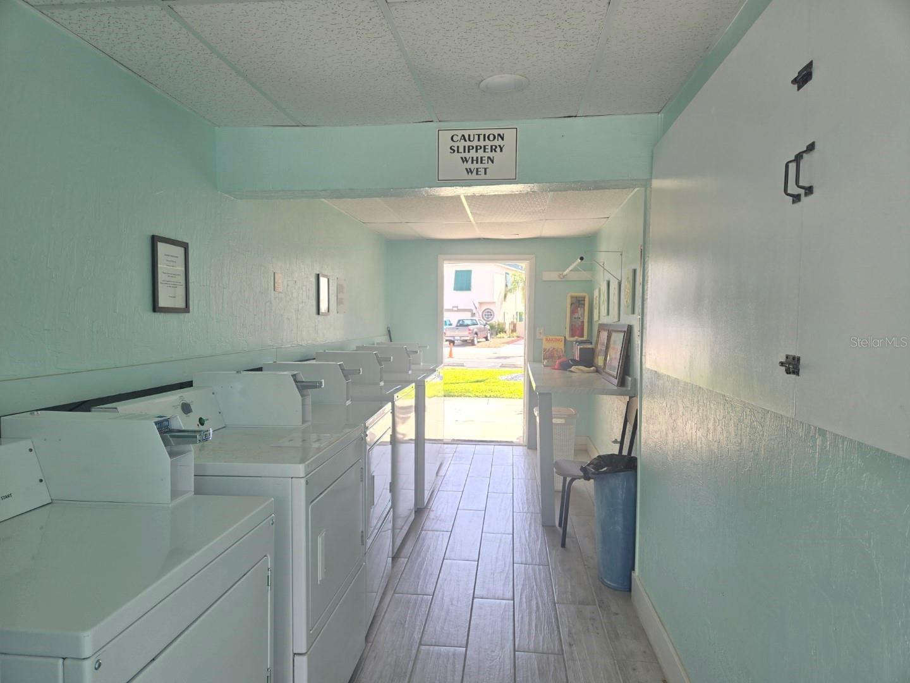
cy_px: 342
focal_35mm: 23
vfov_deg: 58.9
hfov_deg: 73.9
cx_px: 455
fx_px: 605
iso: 40
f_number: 1.8
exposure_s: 1/180
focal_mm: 5.4
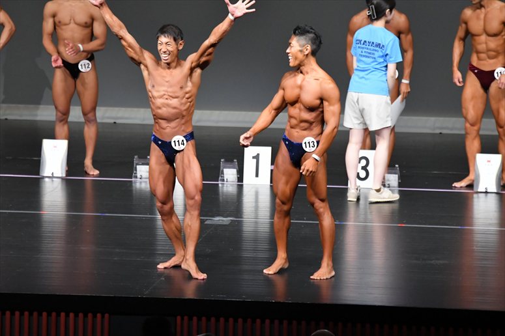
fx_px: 3996
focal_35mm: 285
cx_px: 252
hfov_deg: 7.2
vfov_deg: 4.8
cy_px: 168
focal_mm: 190
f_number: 5.6
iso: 5000
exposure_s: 1/400
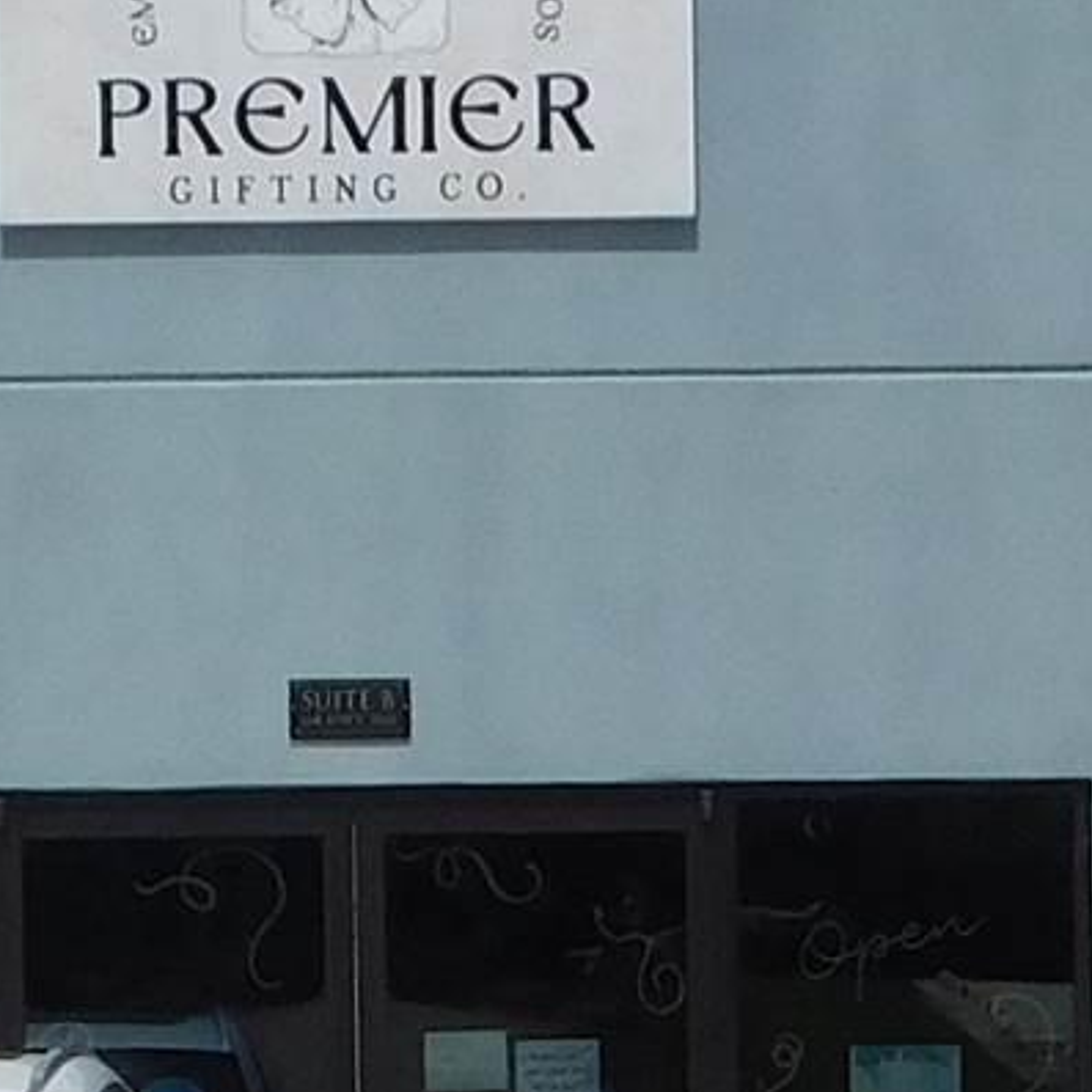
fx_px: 10993
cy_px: 1309
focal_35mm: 308
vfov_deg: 5.7
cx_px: 528
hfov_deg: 5.7
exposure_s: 1/640
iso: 125
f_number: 7.4
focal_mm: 8
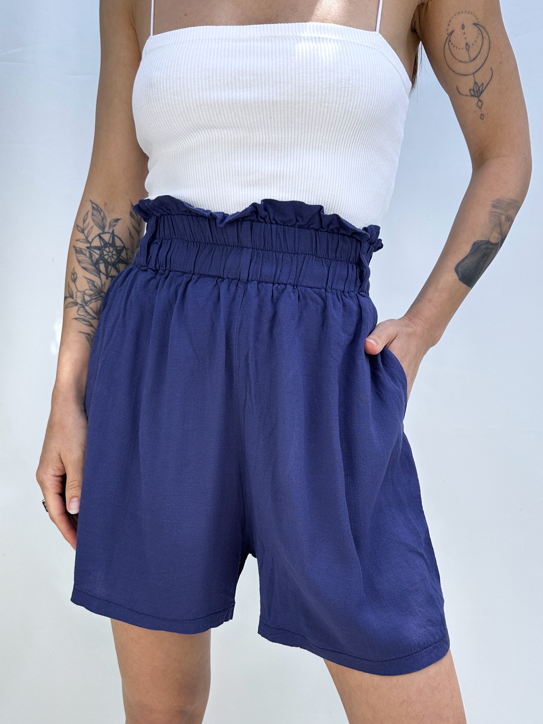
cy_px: 362
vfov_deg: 71.6
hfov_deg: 56.8
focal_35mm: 24
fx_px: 502
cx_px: 272
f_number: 1.78
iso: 80
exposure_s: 1/535
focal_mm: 6.86
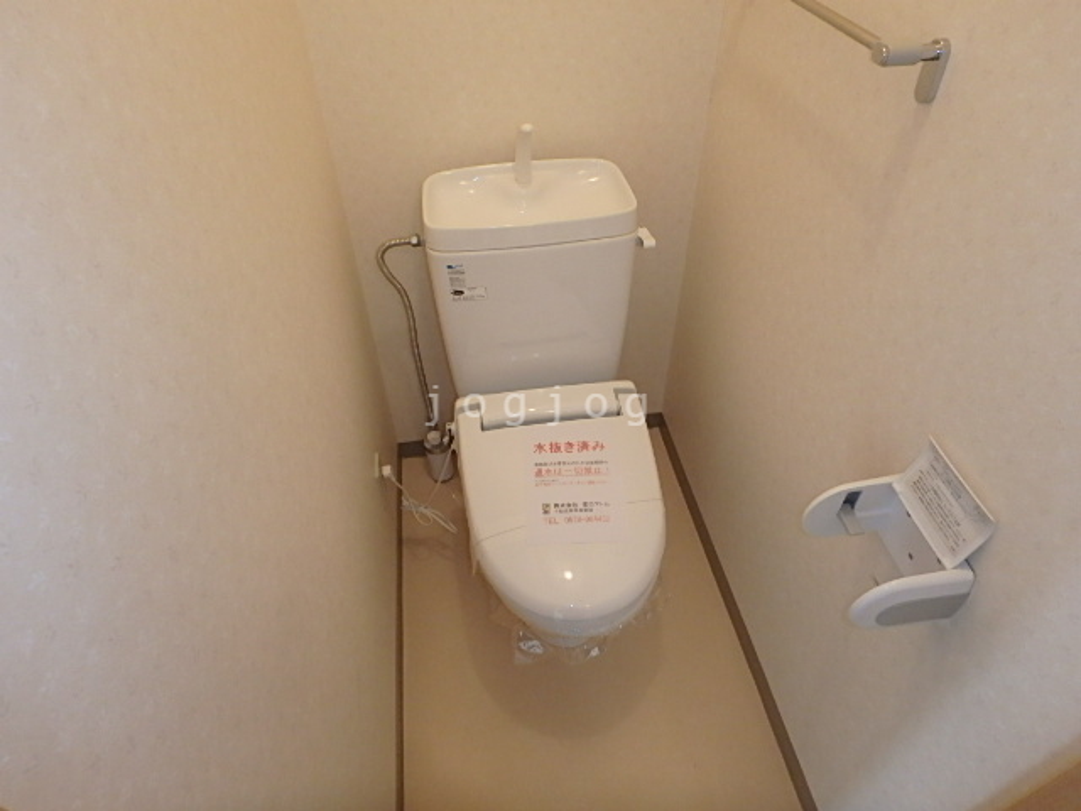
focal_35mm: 21
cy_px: 406
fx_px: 656
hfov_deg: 79.0
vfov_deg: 63.4
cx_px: 540
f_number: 3.5
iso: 400
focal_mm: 3.7
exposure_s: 1/30
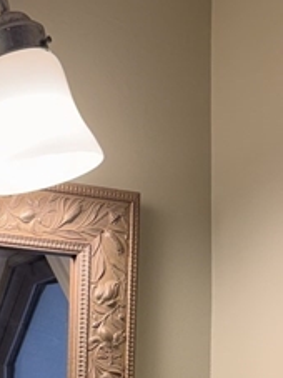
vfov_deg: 20.5
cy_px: 480
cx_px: -17
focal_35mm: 88
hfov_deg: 16.3
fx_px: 960
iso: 40
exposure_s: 1/120
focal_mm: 5.96
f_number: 1.6
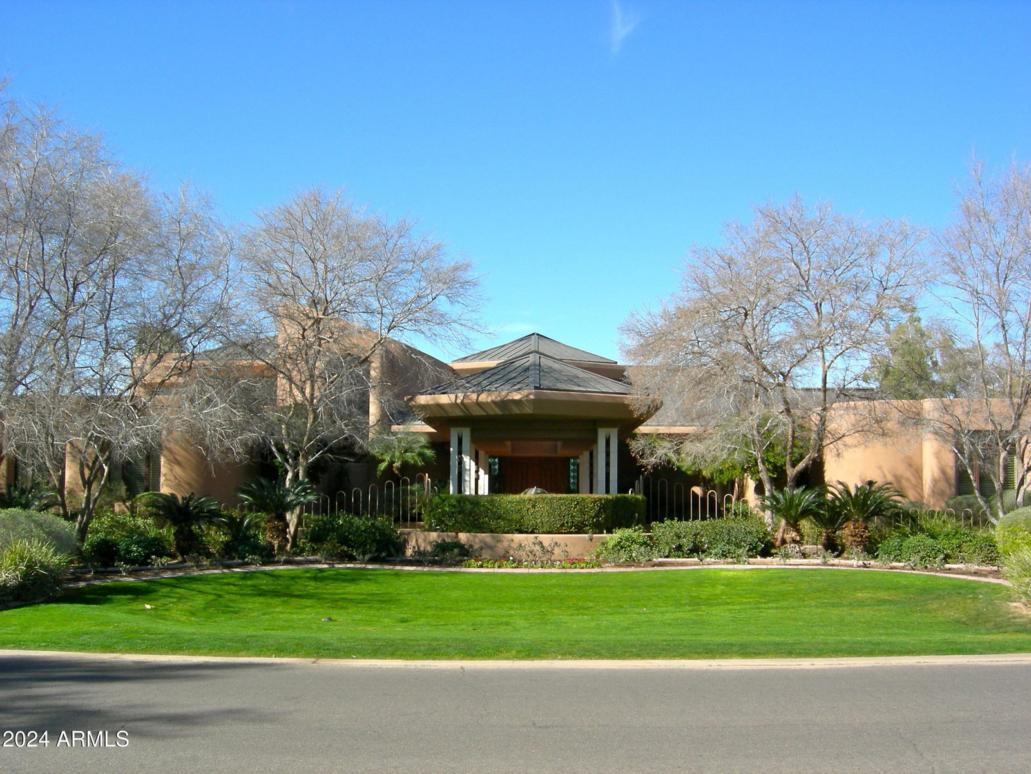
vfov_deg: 39.7
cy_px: 387
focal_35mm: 36
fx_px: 1072
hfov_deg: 51.4
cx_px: 516
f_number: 6
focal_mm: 7.5
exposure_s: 1/241
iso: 64
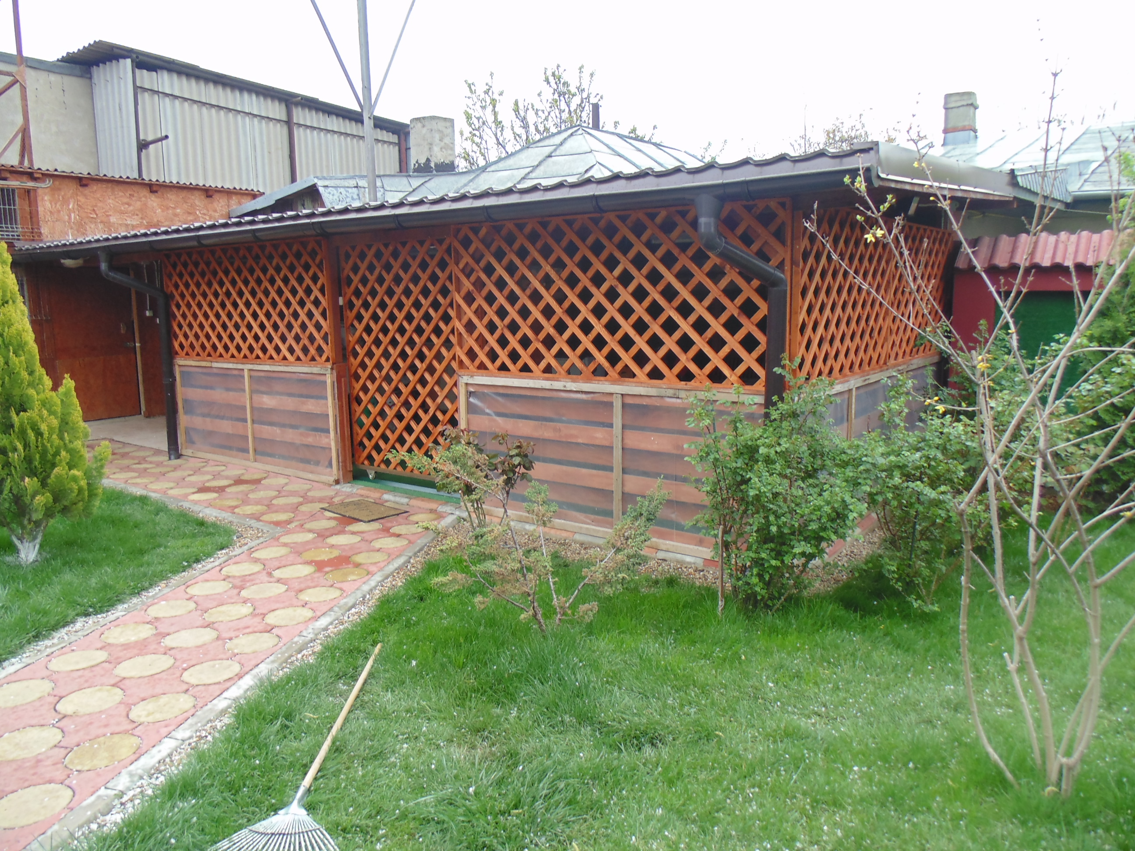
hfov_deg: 69.4
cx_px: 568
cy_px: 426
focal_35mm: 25
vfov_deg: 54.9
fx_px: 820
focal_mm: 4.5
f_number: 3.1
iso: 80
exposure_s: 1/80
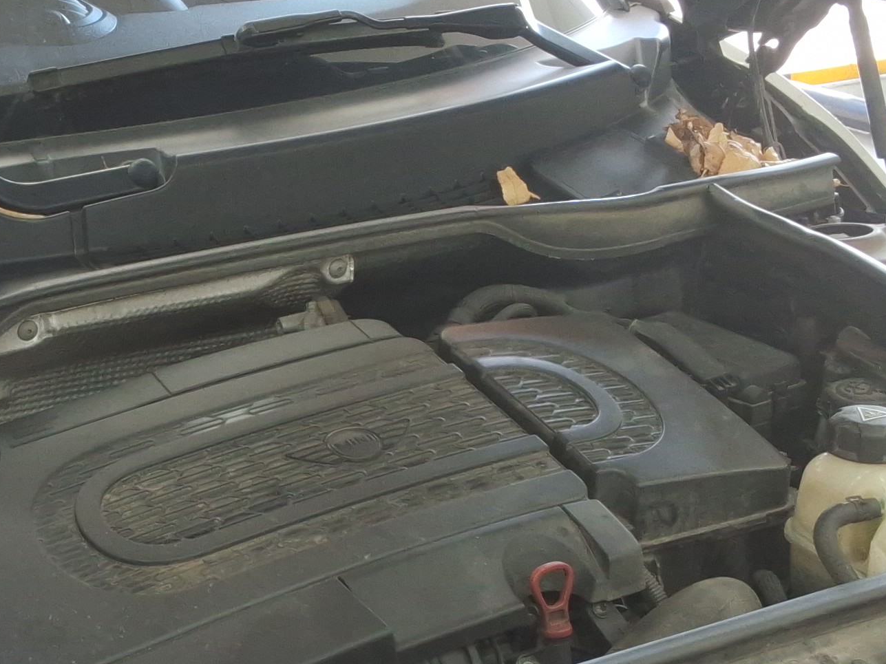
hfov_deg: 27.0
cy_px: 460
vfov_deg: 20.6
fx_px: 1817
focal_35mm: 71
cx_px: 199
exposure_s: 1/60
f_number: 1.9
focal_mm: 2.91
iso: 33
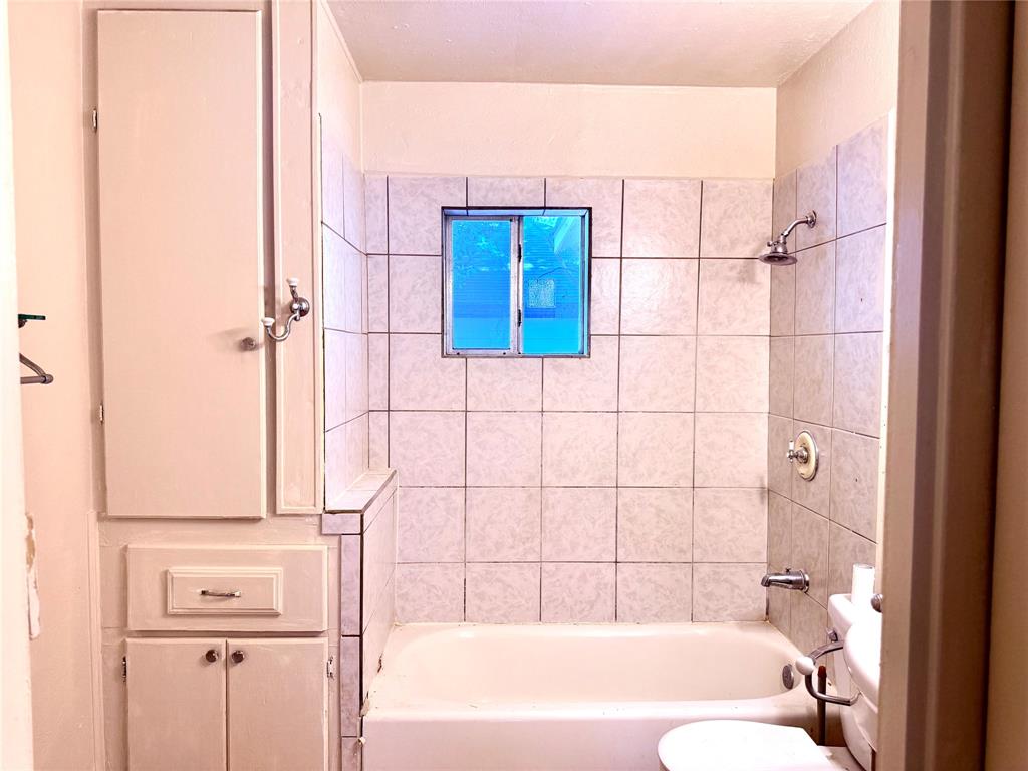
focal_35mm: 24
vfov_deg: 56.8
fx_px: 713
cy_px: 386
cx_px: 514
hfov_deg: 71.6
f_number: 1.78
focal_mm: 6.76
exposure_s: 1/60
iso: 160
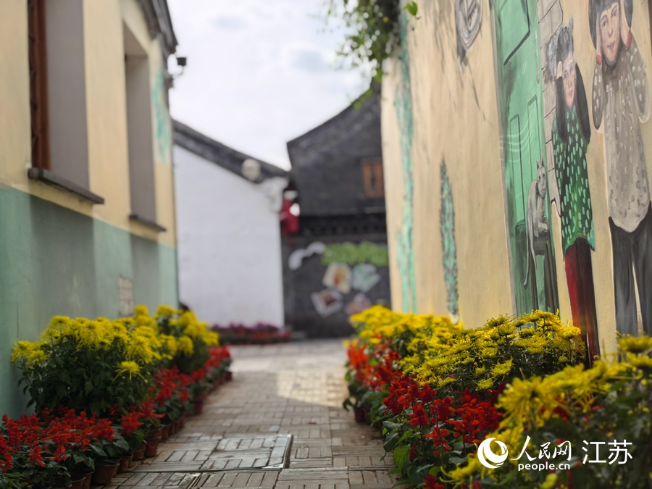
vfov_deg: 30.3
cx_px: 326
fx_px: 904
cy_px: 244
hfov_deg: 39.7
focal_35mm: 48
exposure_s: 1/5405
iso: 50
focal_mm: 5.75
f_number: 2
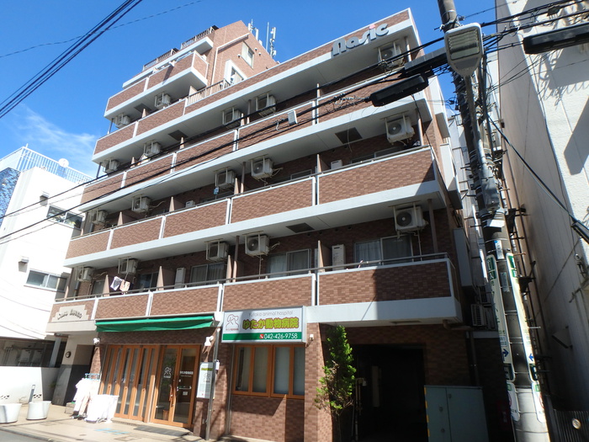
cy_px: 221
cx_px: 294
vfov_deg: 63.4
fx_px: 357
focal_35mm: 21
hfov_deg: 79.0
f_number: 3.5
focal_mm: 3.7
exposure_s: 1/640
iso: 125
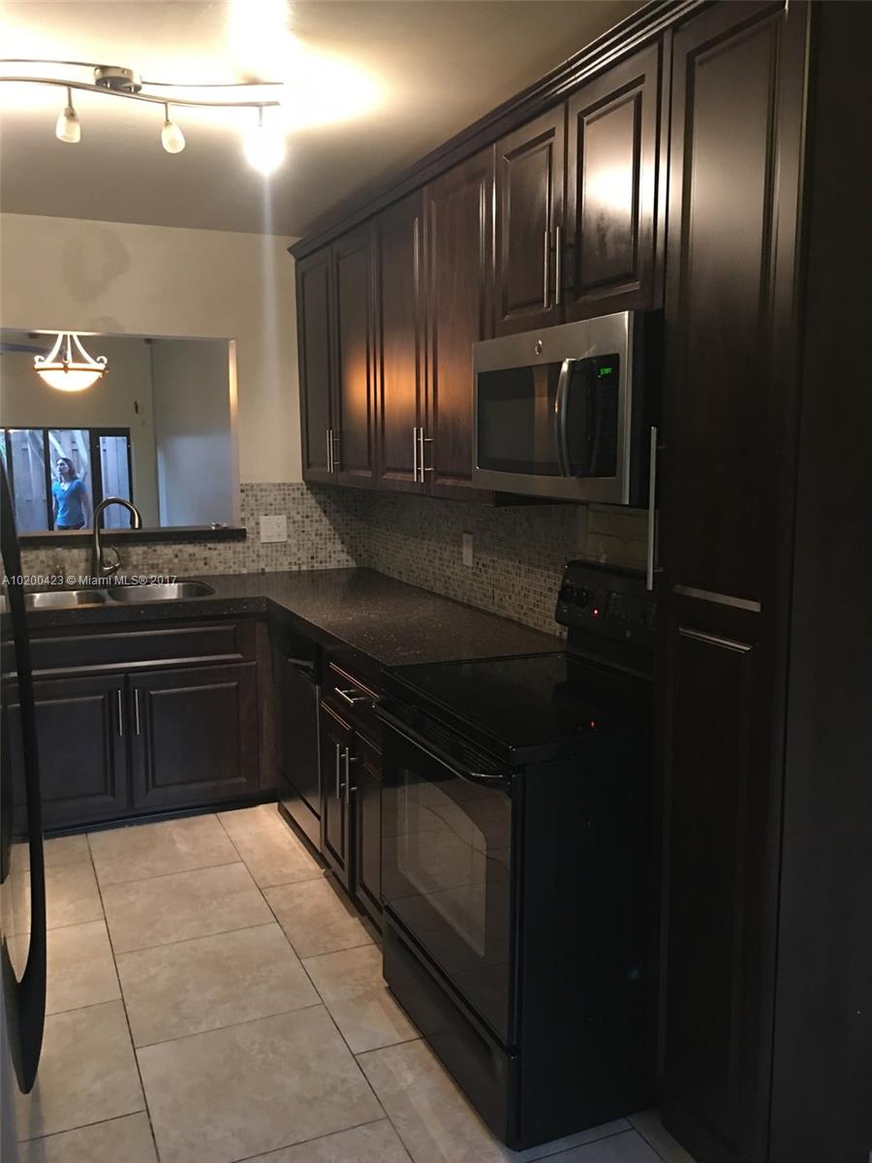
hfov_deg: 48.2
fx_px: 974
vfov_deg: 61.7
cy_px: 582
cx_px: 436
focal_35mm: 29
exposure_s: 1/4
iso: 100
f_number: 2.2
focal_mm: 4.15
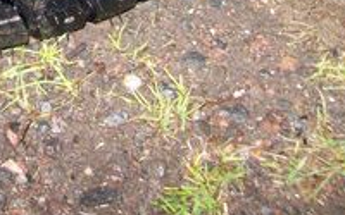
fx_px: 1147
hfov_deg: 16.4
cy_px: -163
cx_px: -71
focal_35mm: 122
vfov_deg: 10.2
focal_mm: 6
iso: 200
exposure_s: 1/64
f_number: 2.7
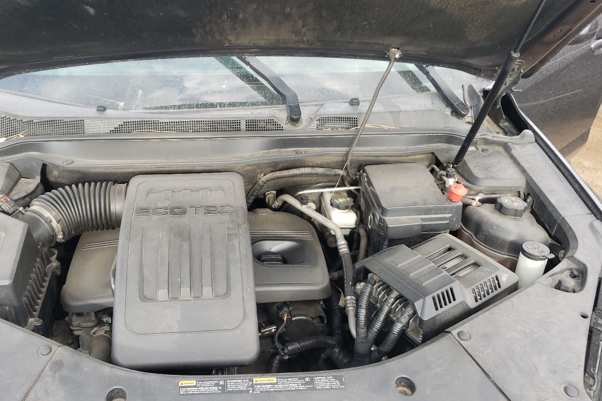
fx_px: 552
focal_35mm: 33
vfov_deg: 40.0
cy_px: 203
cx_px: 244
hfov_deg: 56.8
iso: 50
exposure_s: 1/217
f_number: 1.5
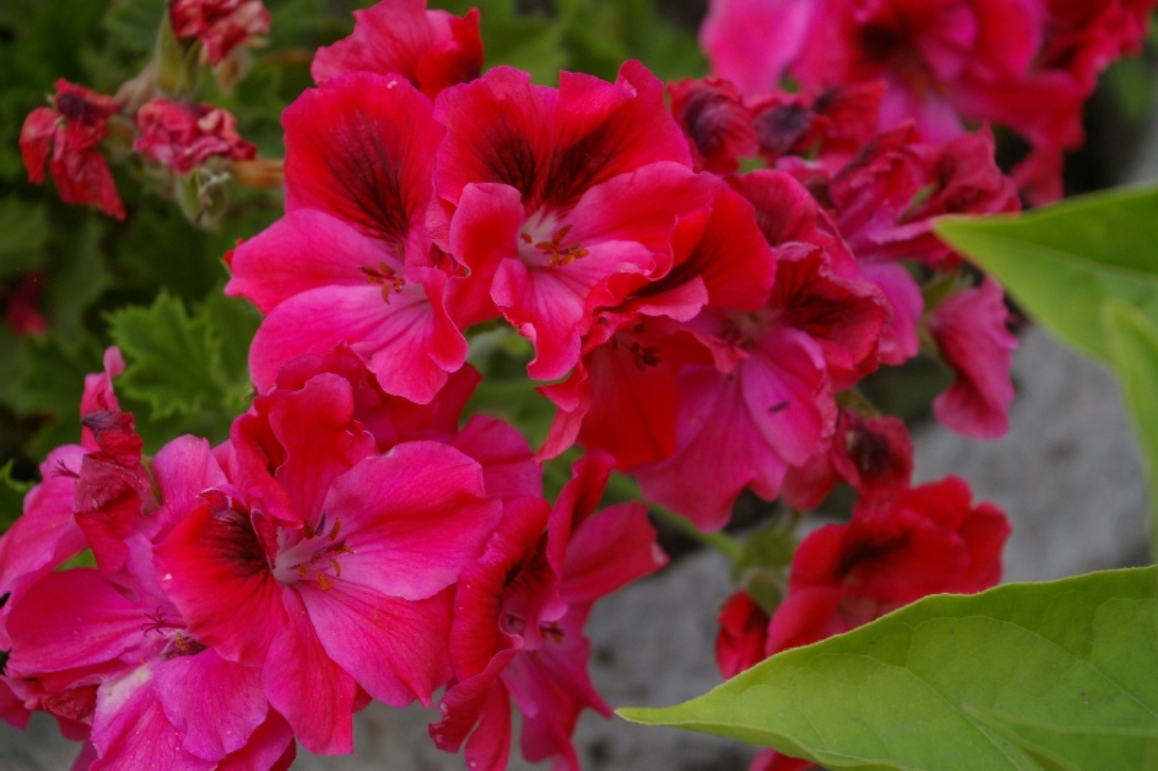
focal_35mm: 82
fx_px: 2653
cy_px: 386
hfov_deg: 24.6
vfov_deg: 16.5
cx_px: 579
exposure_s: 1/125
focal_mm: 55
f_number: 8
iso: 400
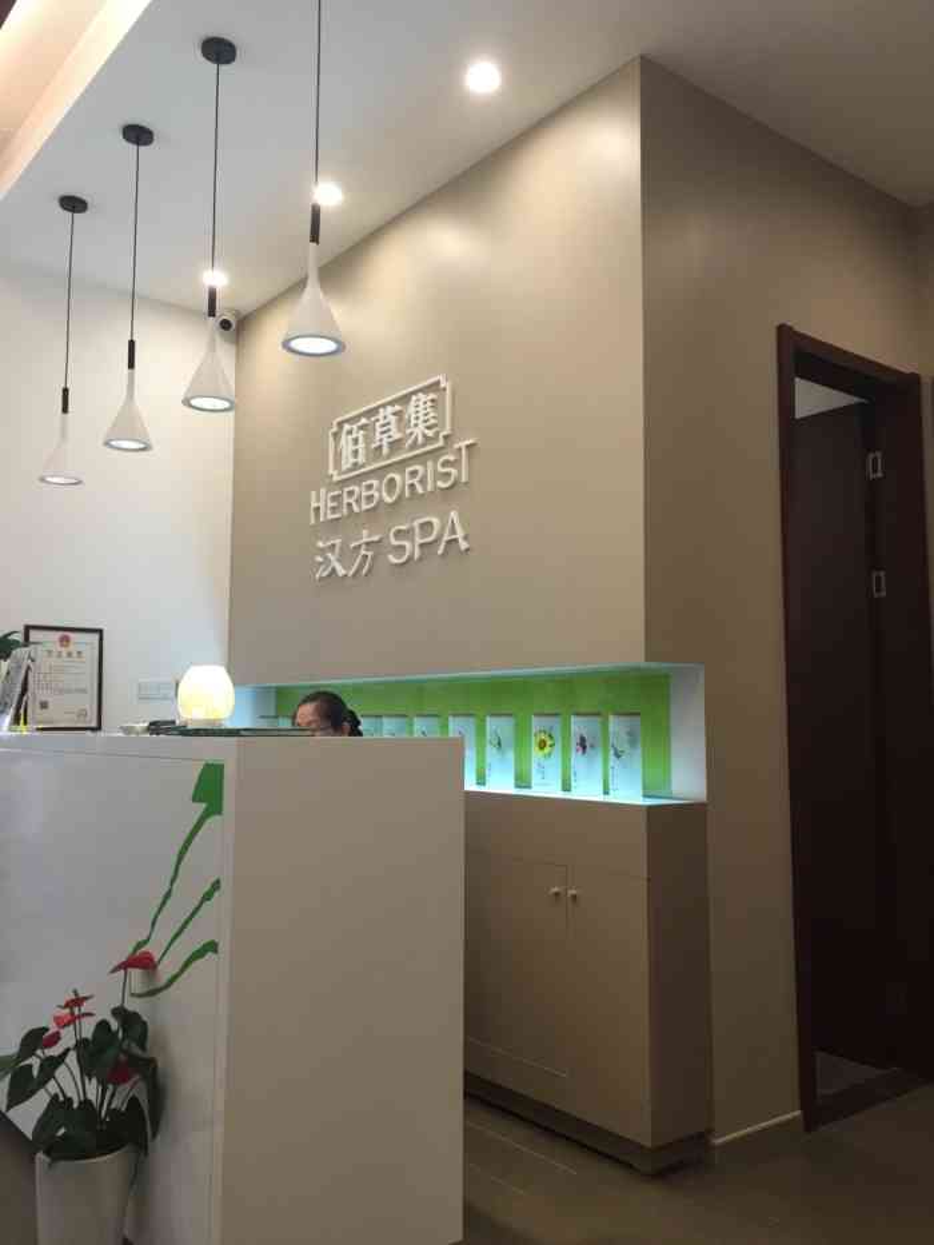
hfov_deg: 48.2
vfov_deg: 61.7
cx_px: 467
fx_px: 1043
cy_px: 622
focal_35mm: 29
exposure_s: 1/17
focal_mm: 4.15
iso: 32
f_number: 2.2
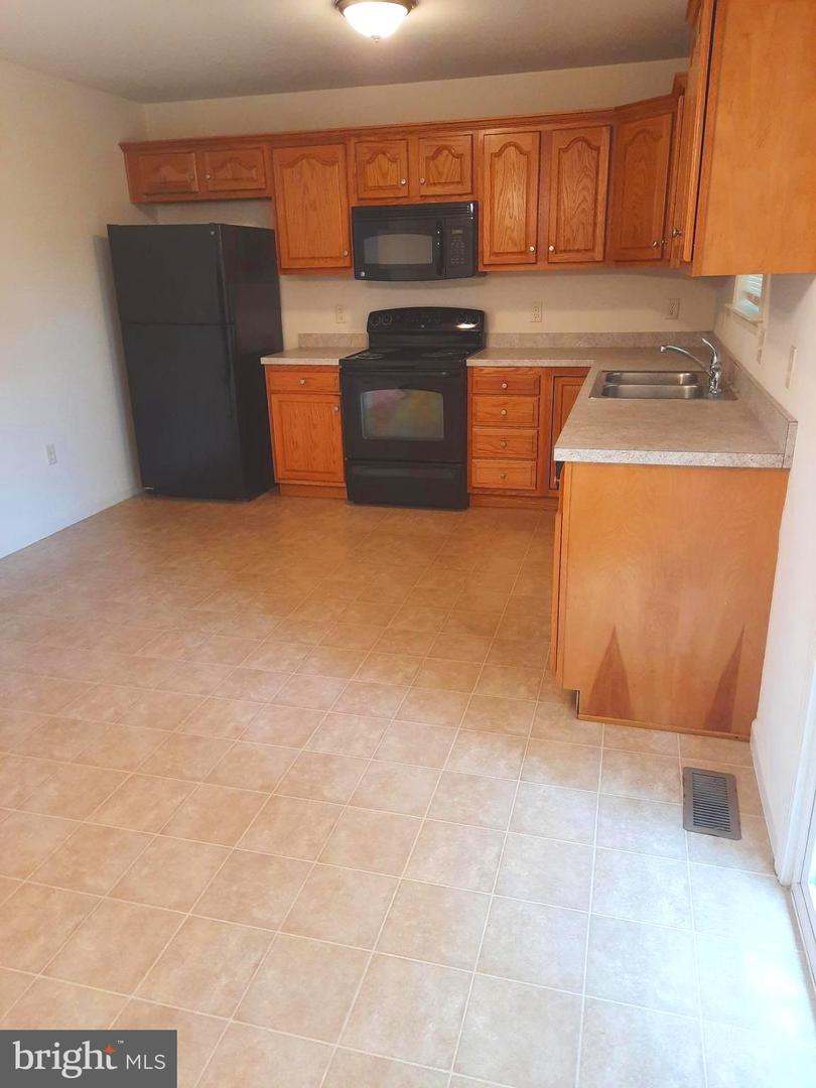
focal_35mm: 25
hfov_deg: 54.9
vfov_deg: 69.4
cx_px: 408
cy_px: 544
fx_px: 786
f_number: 2
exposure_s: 1/60
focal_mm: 4.6
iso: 160
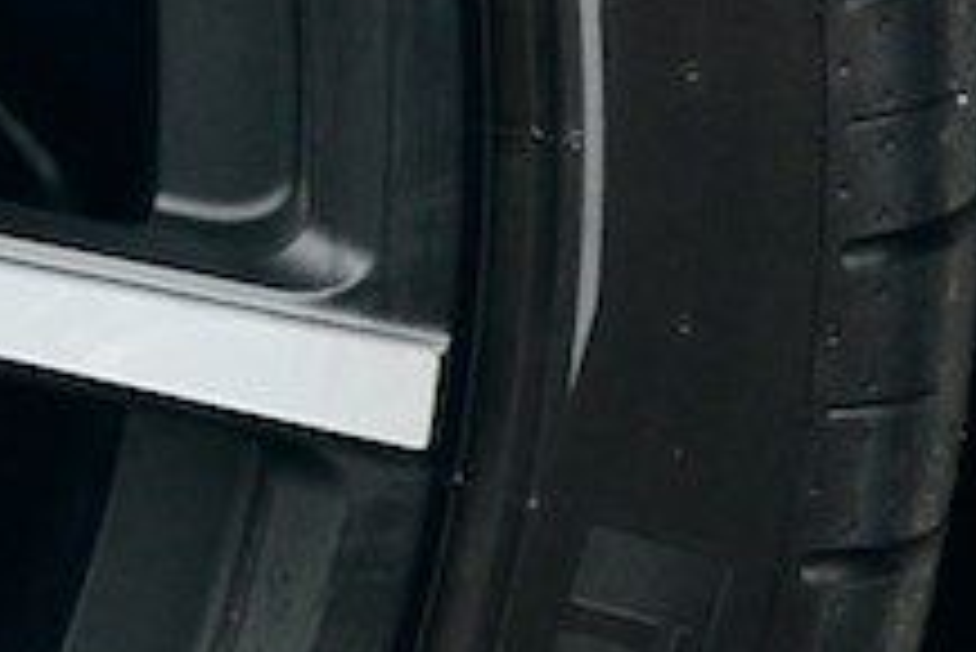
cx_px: -1529
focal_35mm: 1357
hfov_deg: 1.5
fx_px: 36813
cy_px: -328
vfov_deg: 1.0
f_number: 5.6
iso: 640
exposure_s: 1/200
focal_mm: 230
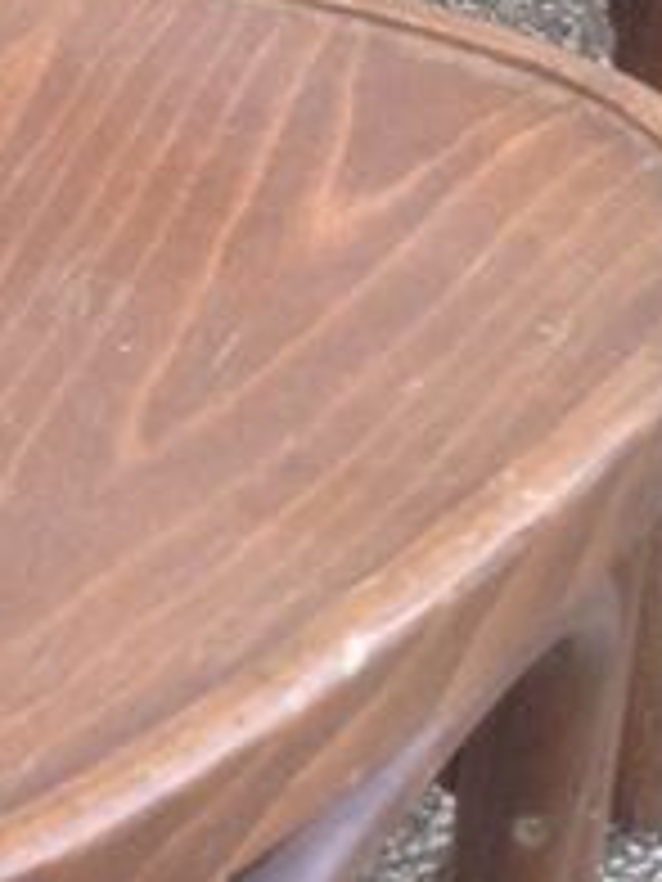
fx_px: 4666
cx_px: -585
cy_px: 819
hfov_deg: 7.8
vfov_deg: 10.7
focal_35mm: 183
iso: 80
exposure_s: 1/120
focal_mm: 4.28
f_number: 2.4
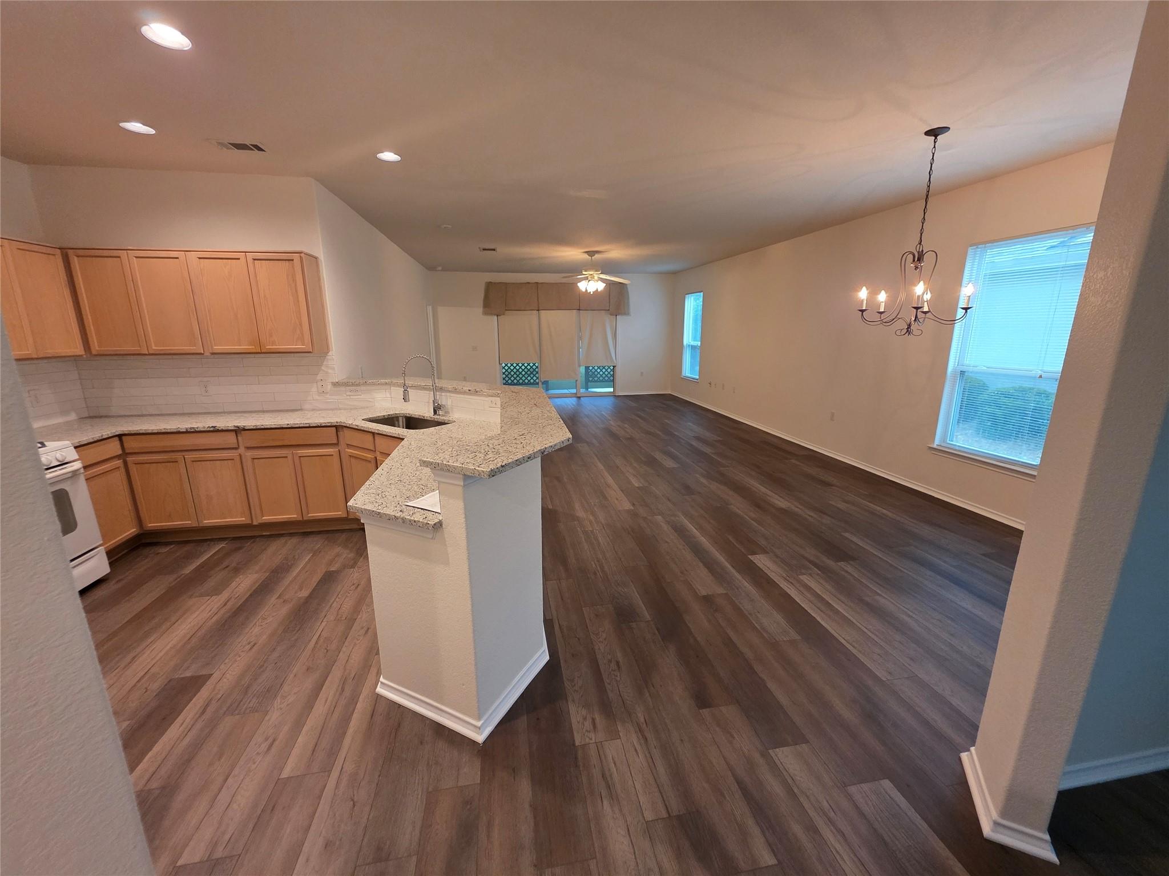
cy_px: 438
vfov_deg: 89.9
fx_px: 439
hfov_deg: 106.2
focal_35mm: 13
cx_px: 584
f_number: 1.9
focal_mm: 2.2
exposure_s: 1/60
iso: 320
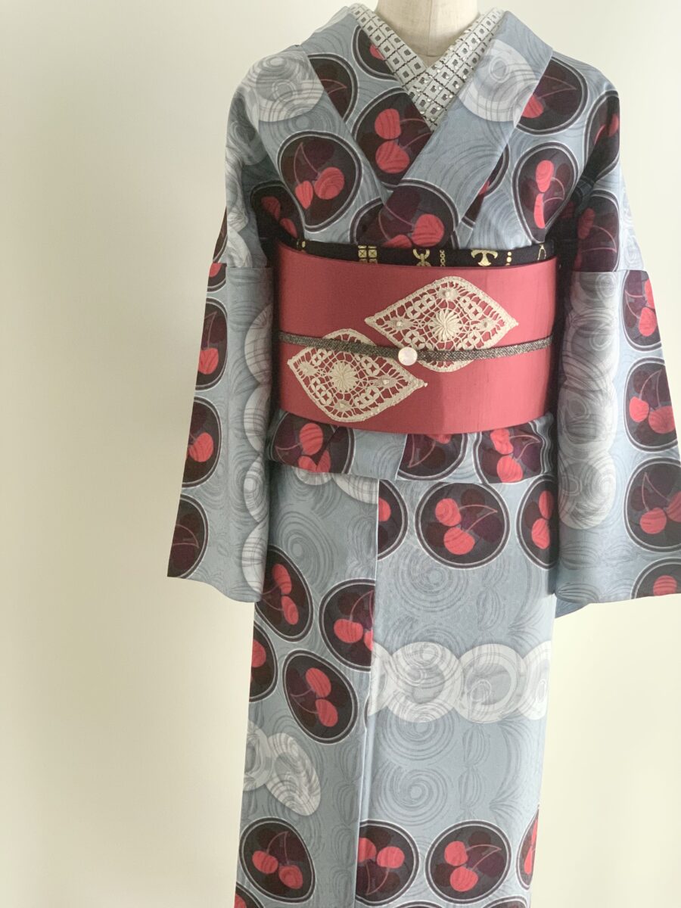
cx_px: 340
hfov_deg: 28.0
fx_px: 1364
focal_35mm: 52
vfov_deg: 36.8
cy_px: 454
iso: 160
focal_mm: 6
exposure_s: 1/60
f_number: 2.4
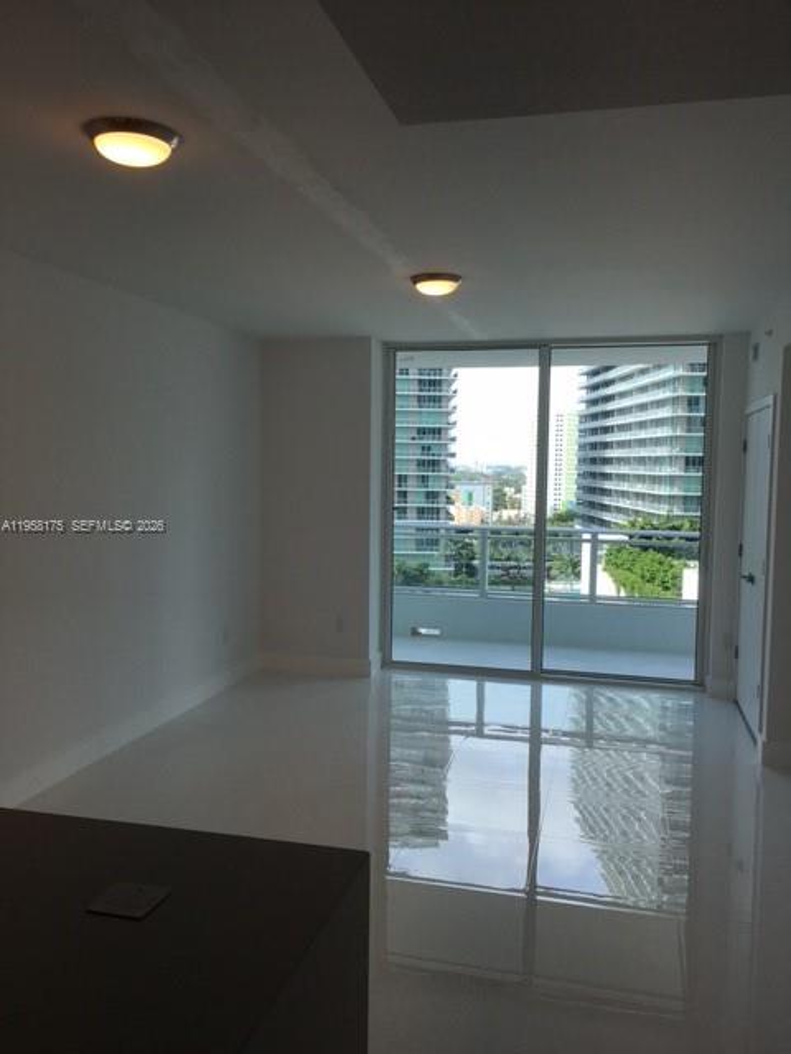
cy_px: 527
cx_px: 396
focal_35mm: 29
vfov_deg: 61.7
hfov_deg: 48.2
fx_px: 884
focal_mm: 4.15
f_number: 2.2
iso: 25
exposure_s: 1/346
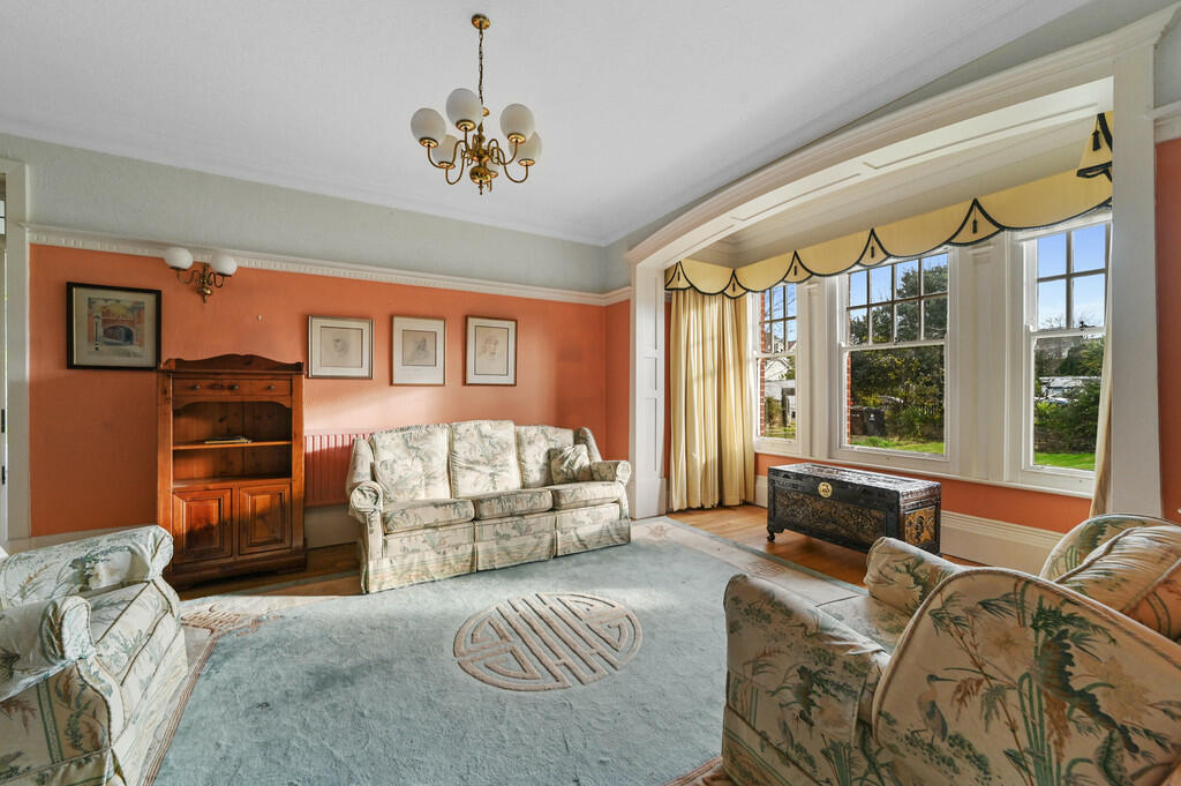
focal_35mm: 14
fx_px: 459
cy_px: 393
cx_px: 590
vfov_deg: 81.1
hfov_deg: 104.3
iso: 400
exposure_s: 1/8
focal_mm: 14
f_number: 8
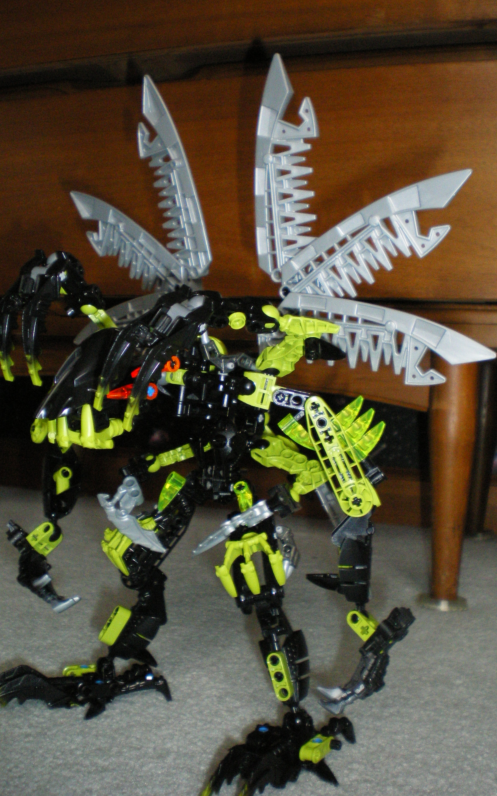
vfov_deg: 50.4
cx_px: 279
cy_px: 400
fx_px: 845
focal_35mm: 39
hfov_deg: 32.7
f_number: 3.1
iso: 400
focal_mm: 6.3
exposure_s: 1/50
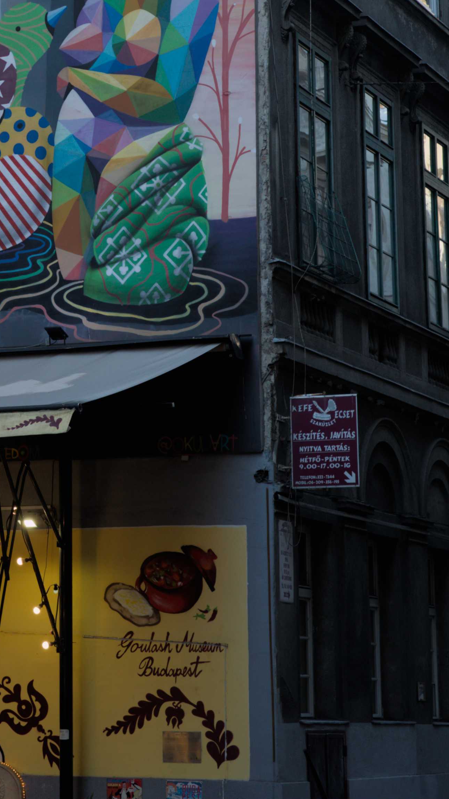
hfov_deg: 11.0
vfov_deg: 19.4
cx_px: -16
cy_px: 157
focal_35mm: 109
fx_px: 2307
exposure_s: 1/200
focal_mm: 26
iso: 100
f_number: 2.8
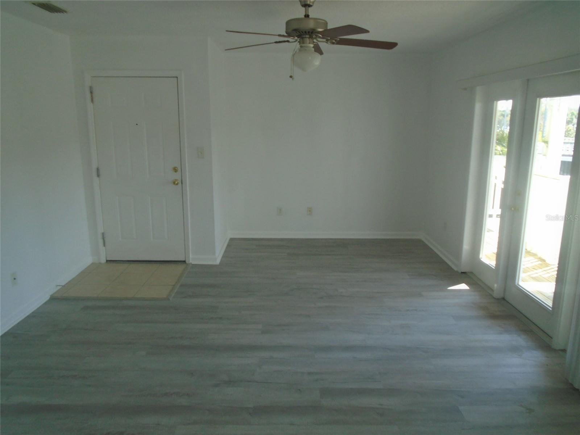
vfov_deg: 53.1
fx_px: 436
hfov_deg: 67.3
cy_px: 218
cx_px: 290
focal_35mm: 26
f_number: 3.2
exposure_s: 1/100
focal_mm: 4.6
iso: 100
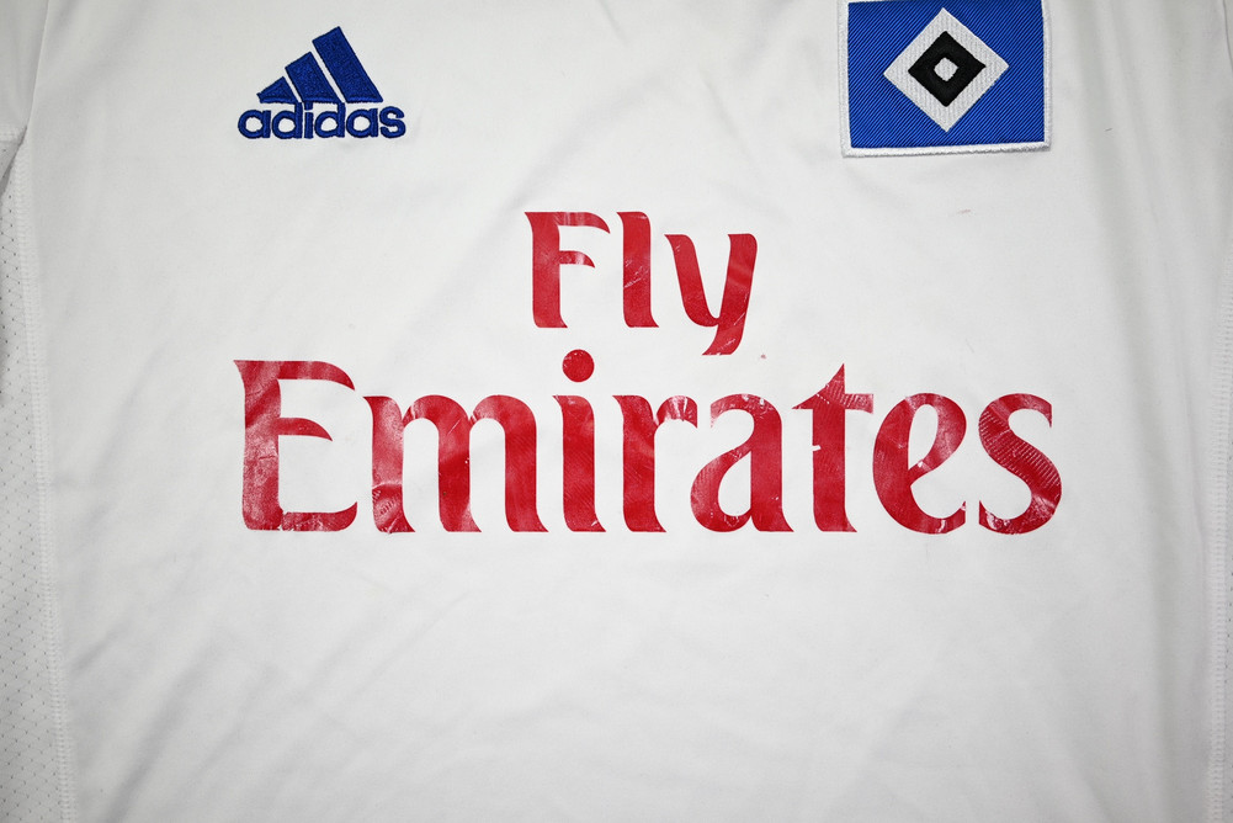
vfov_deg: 39.4
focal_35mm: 34
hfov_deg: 56.5
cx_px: 616
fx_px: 1148
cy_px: 412
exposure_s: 1/125
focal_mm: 33.5
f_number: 5
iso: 200
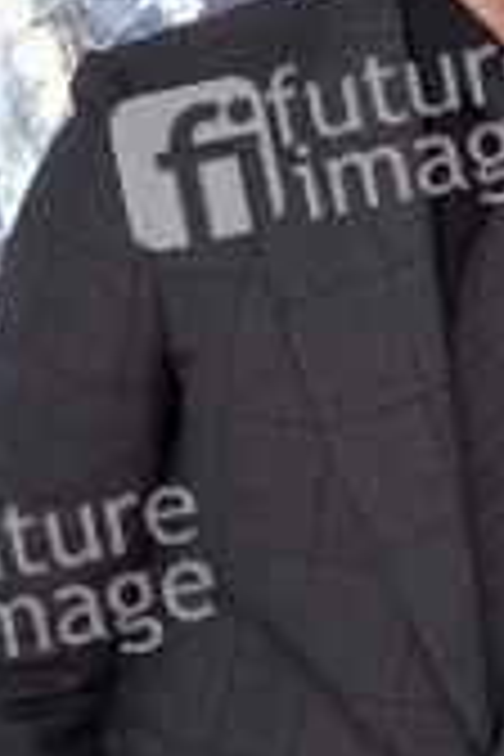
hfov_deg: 4.3
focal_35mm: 322
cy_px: 369
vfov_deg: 6.4
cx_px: 475
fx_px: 6761
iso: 320
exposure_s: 1/250
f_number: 7.1
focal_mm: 135
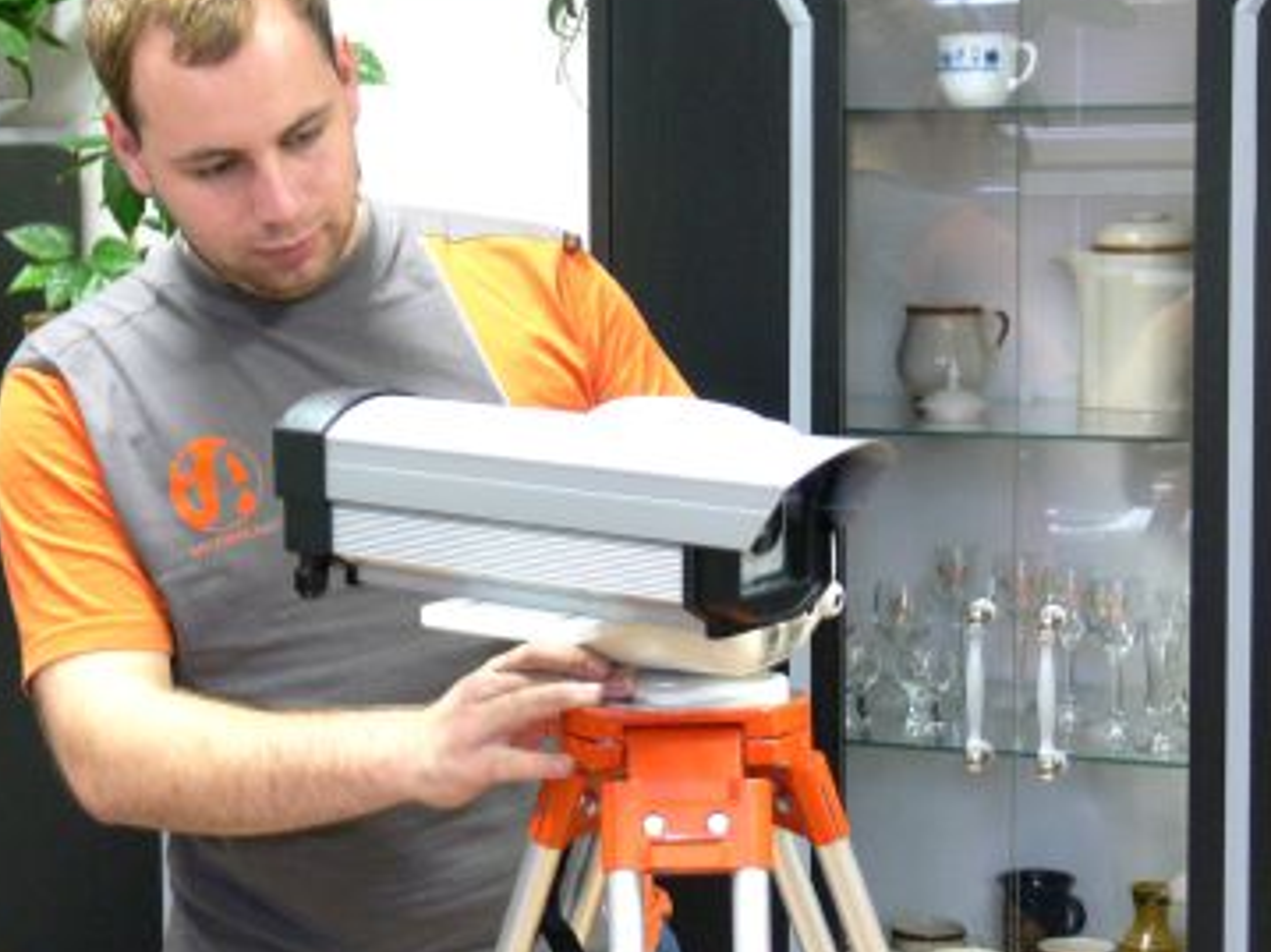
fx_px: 3120
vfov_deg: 17.4
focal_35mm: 85
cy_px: 494
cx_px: 489
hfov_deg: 23.0
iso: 200
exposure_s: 1/8
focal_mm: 12.8
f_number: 3.2
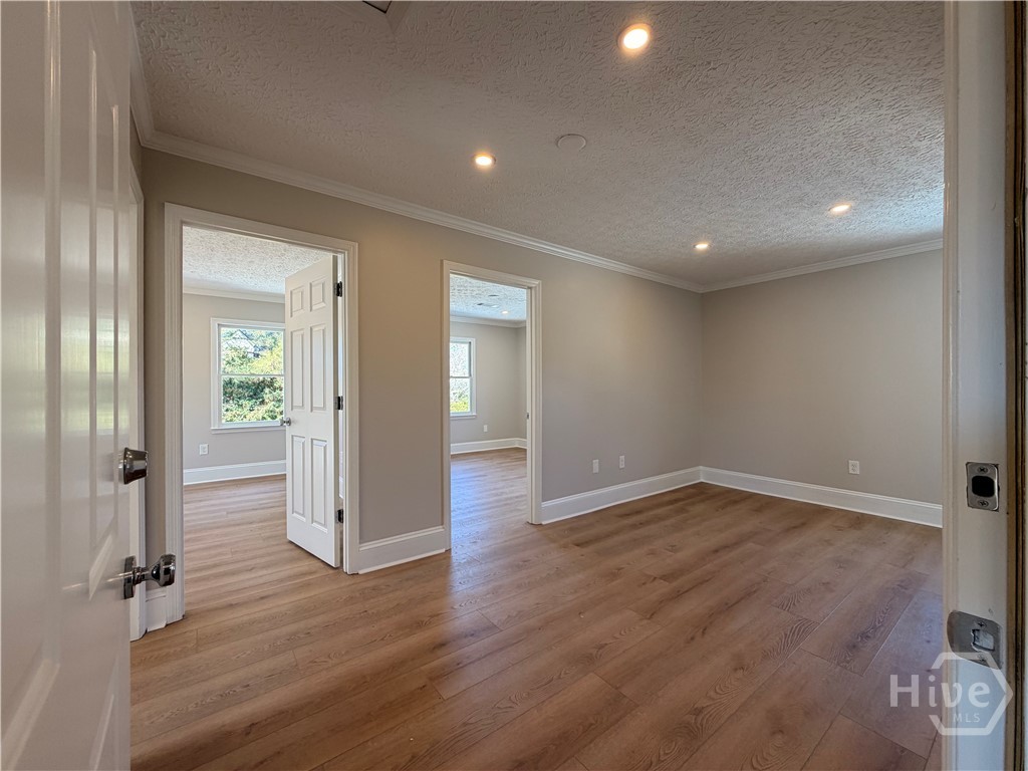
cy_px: 386
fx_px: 416
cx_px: 514
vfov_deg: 85.7
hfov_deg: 102.1
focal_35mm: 14
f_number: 2.2
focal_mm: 2.22
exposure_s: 1/120
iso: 100
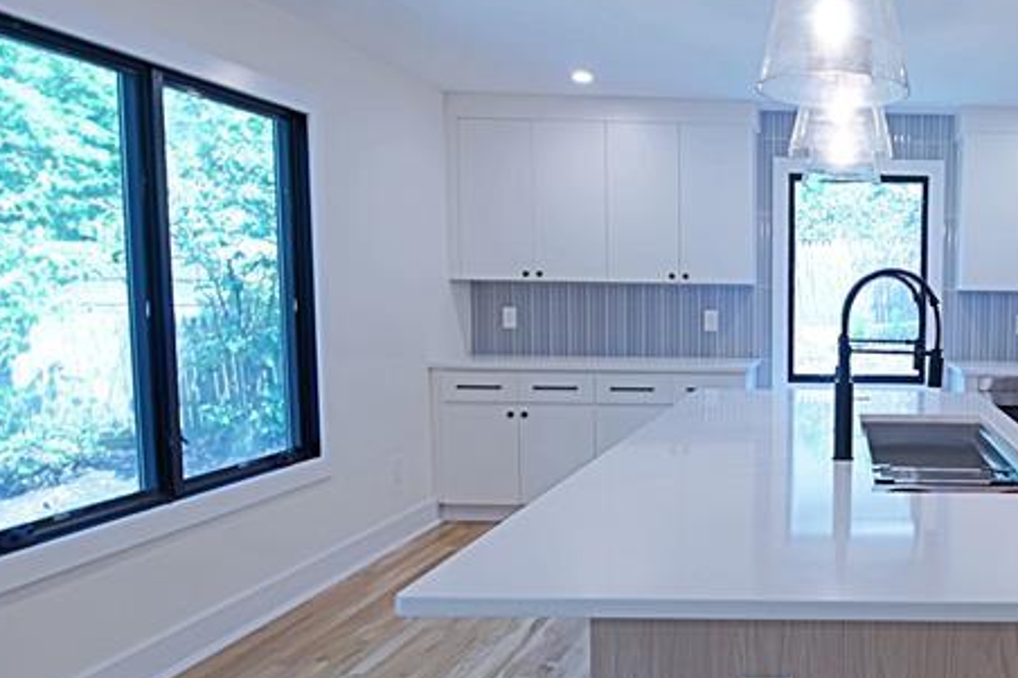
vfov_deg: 38.8
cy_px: 378
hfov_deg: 50.9
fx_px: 961
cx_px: 872
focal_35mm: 34
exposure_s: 1/6
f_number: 6.3
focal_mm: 15
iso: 100
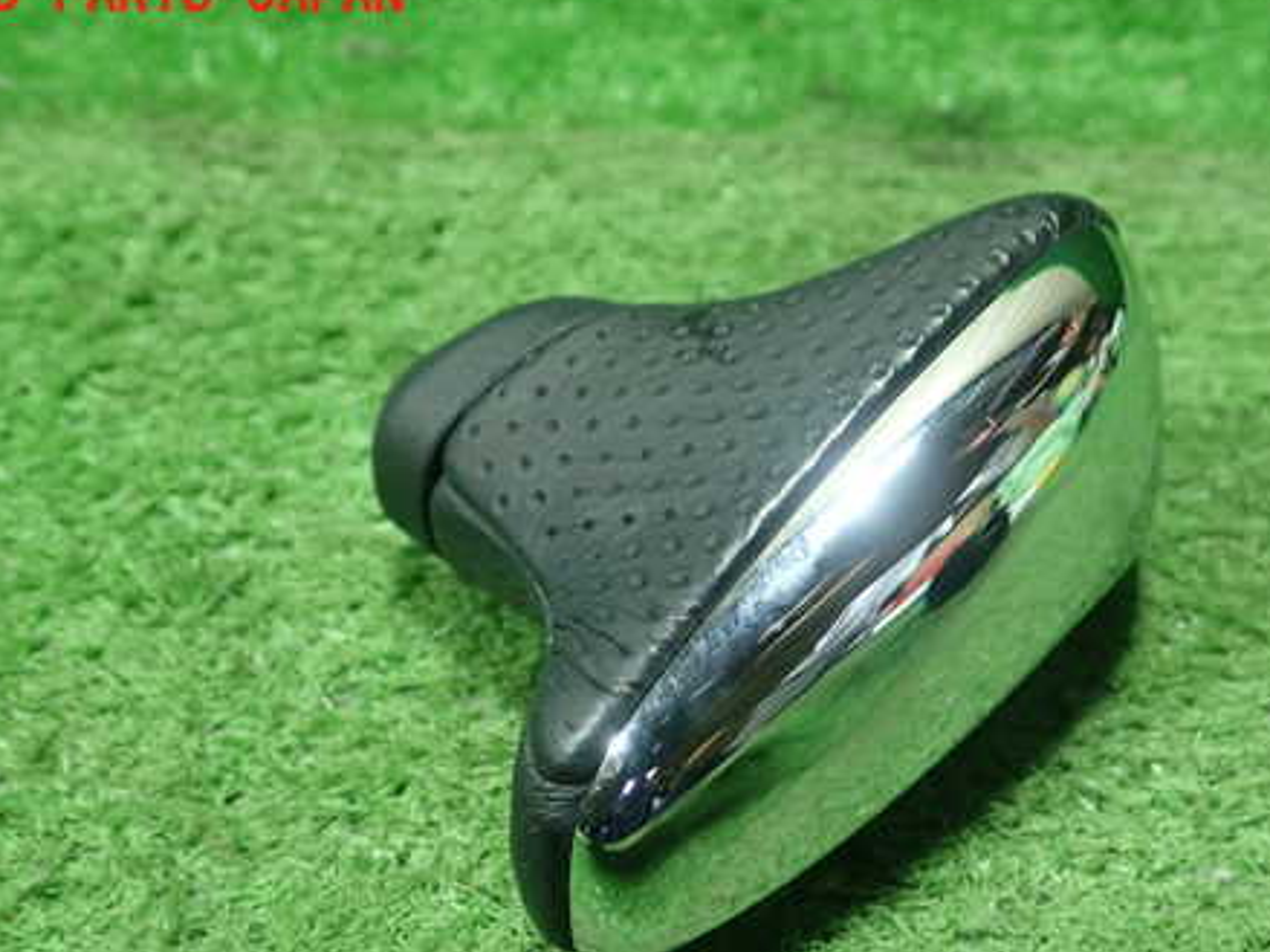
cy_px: 608
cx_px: 746
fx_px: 1504
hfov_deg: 45.6
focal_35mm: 41
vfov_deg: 34.9
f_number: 2.3
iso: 500
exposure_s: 1/125
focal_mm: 5.5
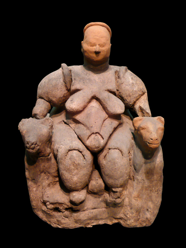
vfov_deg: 38.2
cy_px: 124
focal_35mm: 50
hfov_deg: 29.1
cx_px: 93
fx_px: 358
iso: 200
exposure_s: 1/4
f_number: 4.2
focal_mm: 8.2
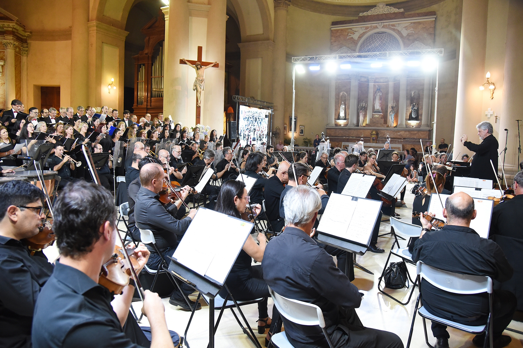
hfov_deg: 73.7
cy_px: 174
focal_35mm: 24
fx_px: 349
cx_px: 262
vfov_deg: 53.1
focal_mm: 24
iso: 2500
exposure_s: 1/250
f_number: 4
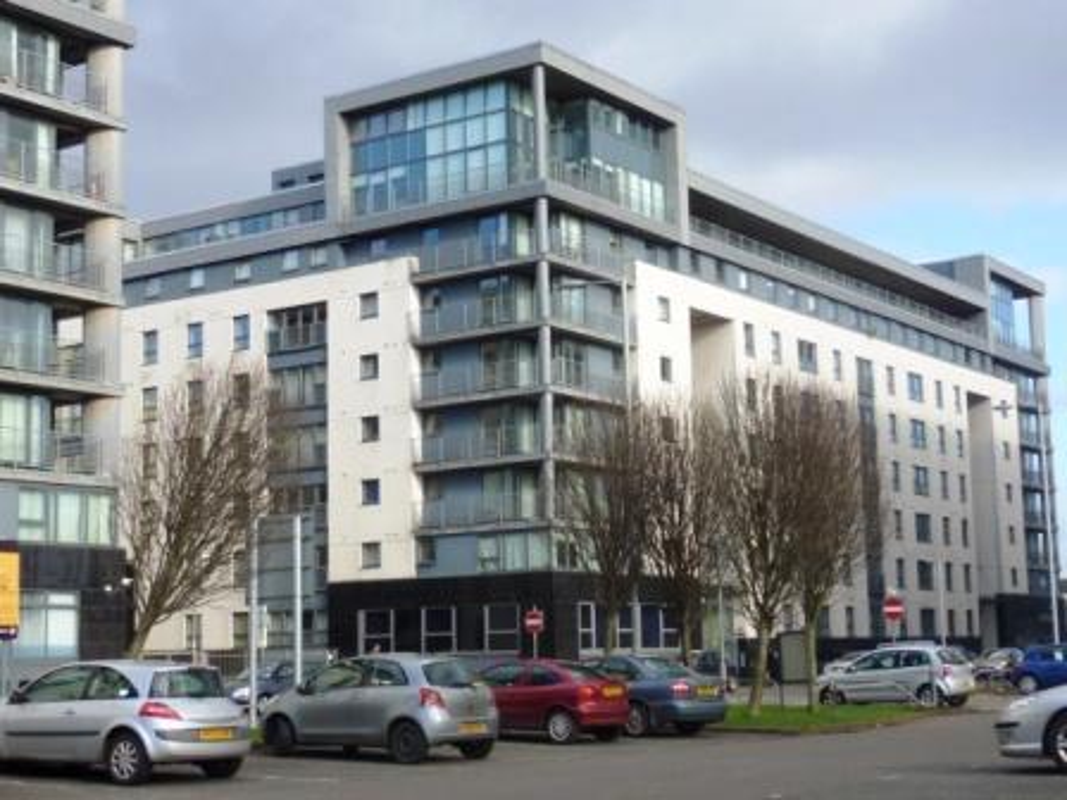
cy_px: 400
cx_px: 534
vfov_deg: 26.6
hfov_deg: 34.9
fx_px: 1695
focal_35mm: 55
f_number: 3.4
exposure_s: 1/320
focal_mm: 5
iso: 80
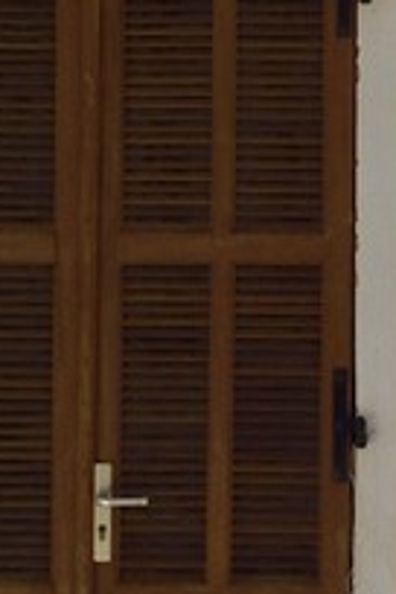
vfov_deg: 3.6
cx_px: 1249
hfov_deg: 2.5
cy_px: -1622
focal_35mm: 548
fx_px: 9041
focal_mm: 70
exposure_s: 1/250
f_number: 13
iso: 200
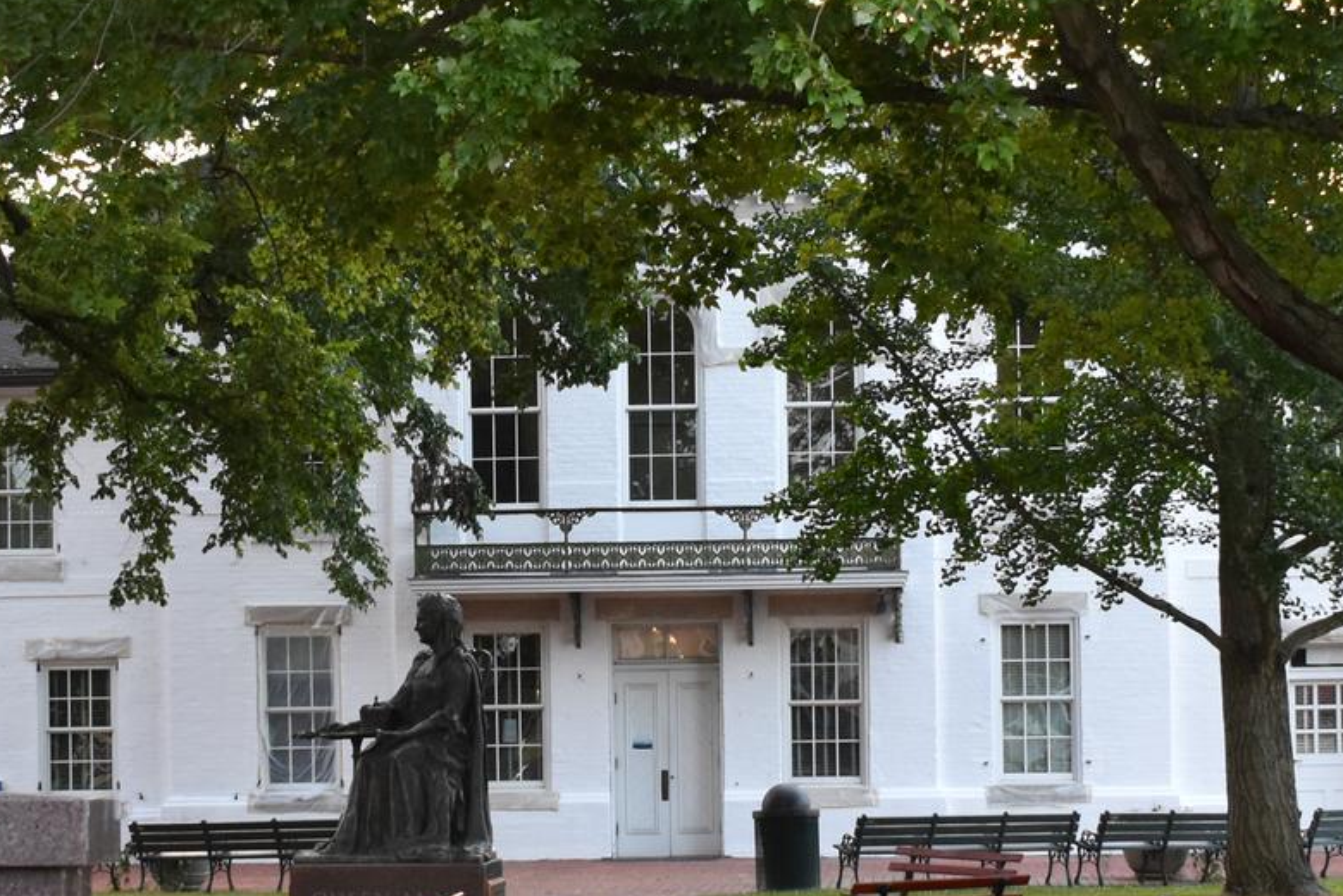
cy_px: 600
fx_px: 3966
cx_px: 615
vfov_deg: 12.9
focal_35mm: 106
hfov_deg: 19.2
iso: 1100
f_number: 4
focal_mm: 27
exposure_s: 1/125
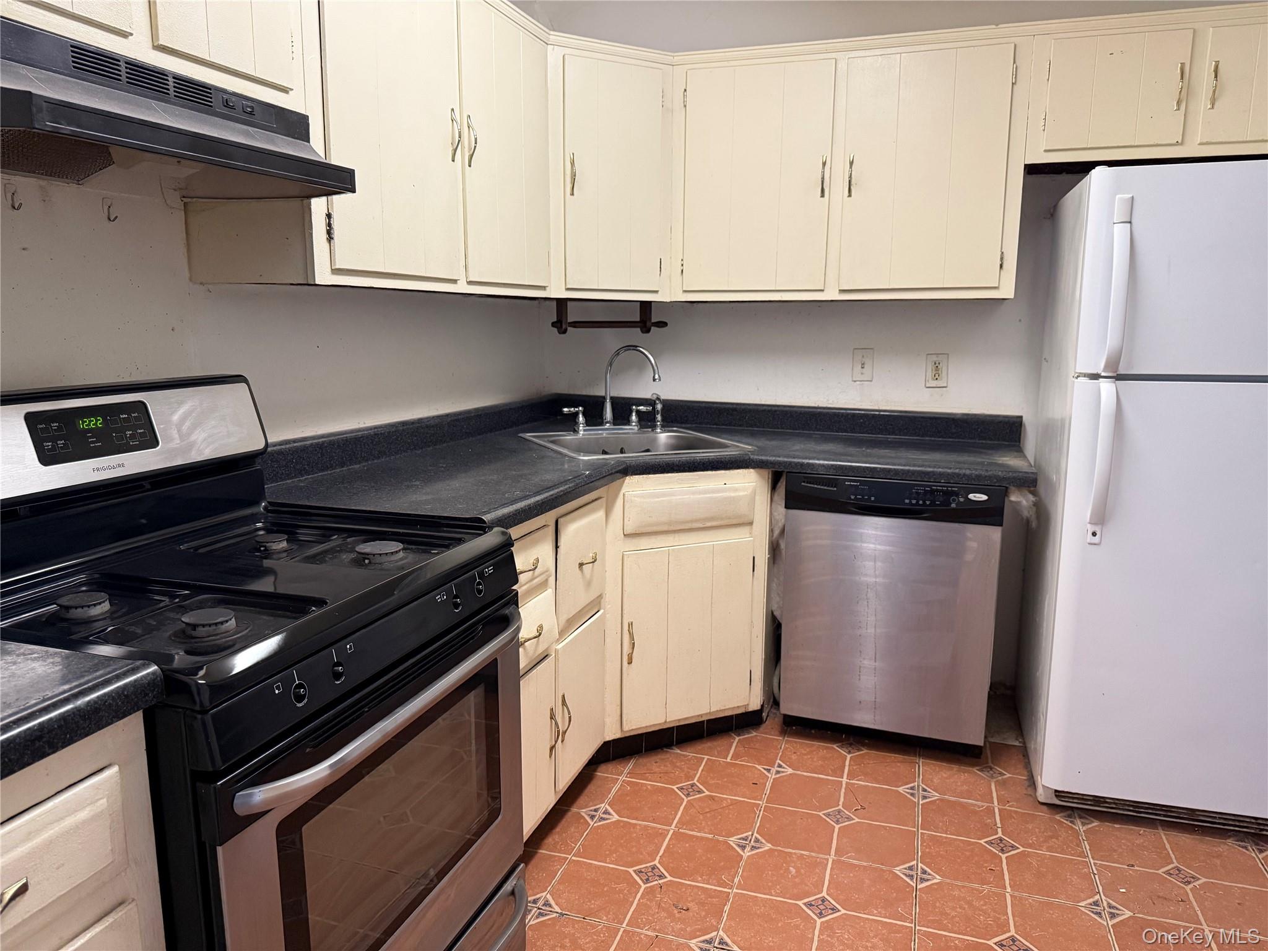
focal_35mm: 24
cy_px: 476
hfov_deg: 71.6
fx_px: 879
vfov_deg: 56.8
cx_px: 634
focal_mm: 6.76
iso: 320
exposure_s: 1/60
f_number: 1.78
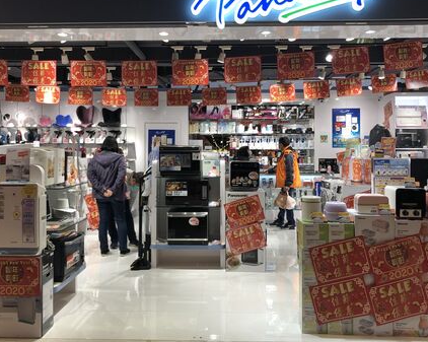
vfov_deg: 42.2
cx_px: 206
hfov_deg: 51.6
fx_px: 443
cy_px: 158
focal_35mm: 35
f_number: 1.8
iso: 32
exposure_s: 1/100
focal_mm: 3.99
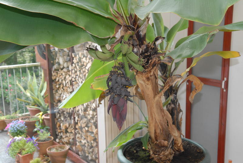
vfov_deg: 29.0
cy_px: 82
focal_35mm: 46
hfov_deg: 42.3
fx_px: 314
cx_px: 122
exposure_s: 1/60
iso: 400
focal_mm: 31
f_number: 5.6
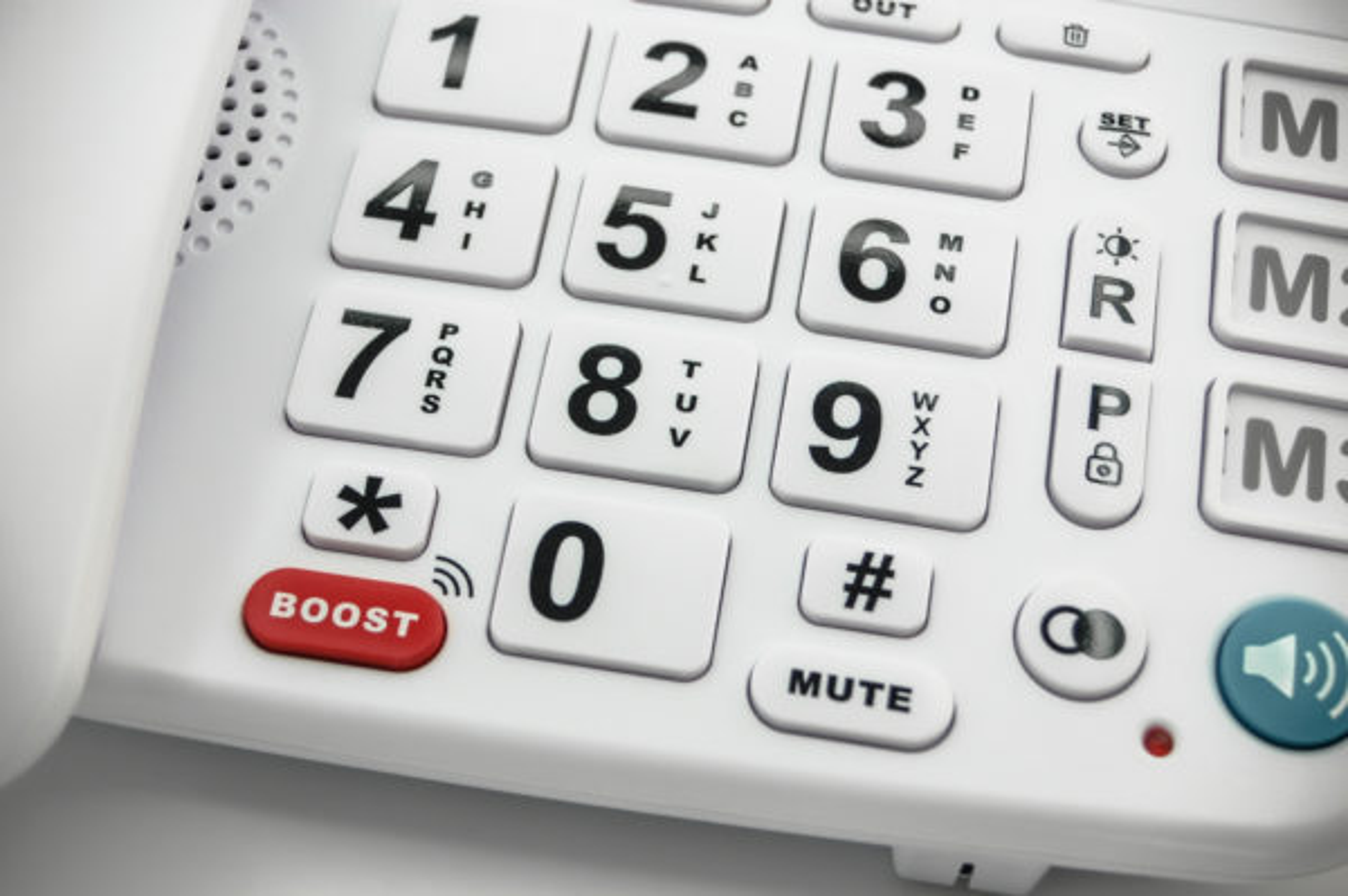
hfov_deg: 27.0
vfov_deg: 18.2
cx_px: 674
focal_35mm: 75
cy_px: 448
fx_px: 2806
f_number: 7.1
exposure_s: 1/200
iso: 200
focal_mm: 50
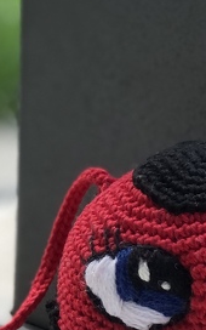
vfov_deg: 11.4
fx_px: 1599
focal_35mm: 178
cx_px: 201
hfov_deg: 7.3
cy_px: 470
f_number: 2.8
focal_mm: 6.6
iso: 20
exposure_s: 1/30
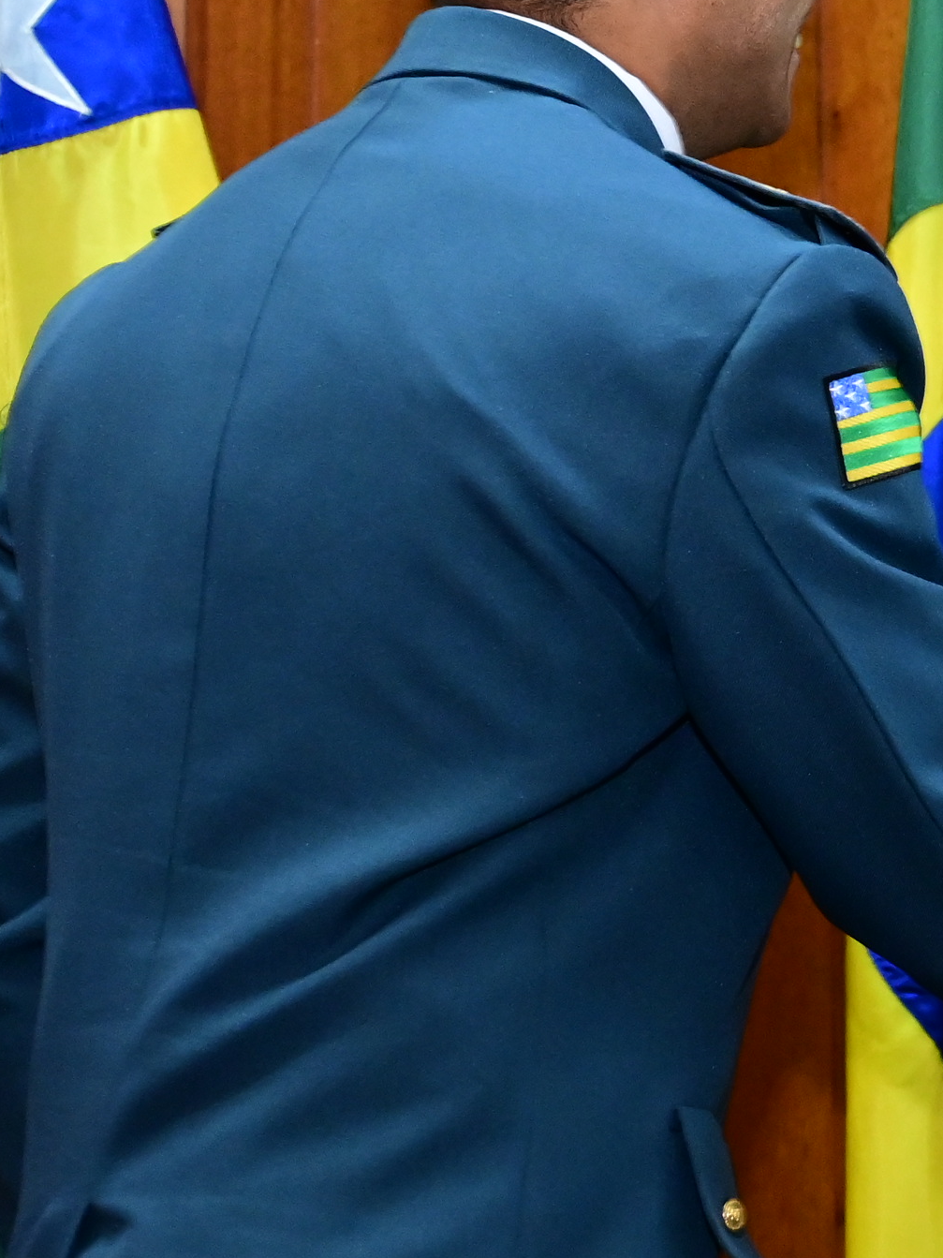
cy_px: 540
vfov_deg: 14.6
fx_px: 4904
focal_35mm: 135
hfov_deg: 10.7
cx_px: 1249
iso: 4000
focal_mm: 43
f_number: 4.5
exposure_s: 1/125
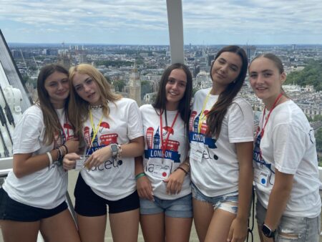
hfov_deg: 67.3
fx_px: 242
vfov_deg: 53.1
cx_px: 161
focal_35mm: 26
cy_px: 121
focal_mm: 4.25
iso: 32
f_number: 1.8
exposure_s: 1/2688
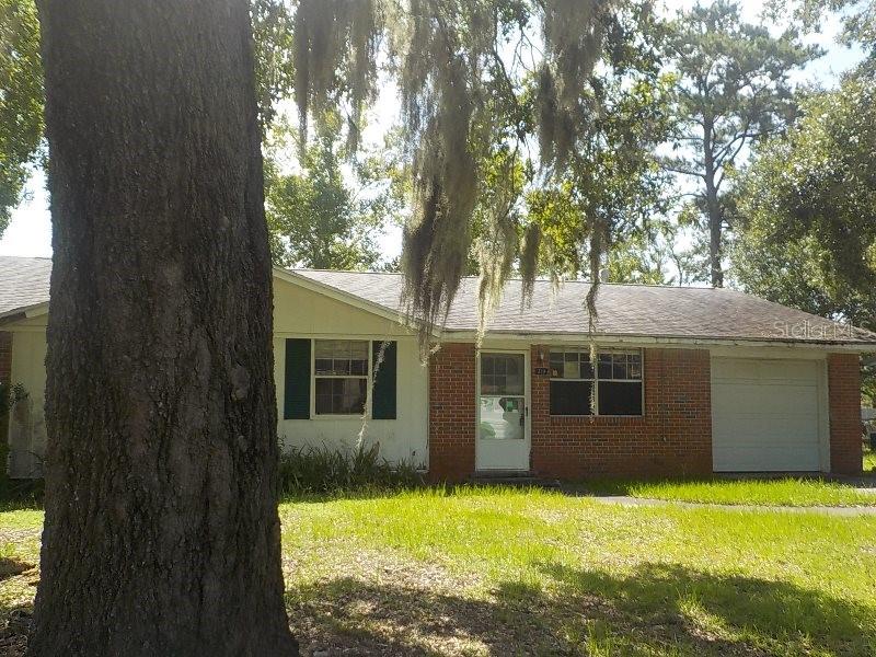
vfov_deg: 46.8
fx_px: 759
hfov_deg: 60.0
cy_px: 328
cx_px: 438
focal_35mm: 30
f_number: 3.3
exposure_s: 1/640
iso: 125
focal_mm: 4.1
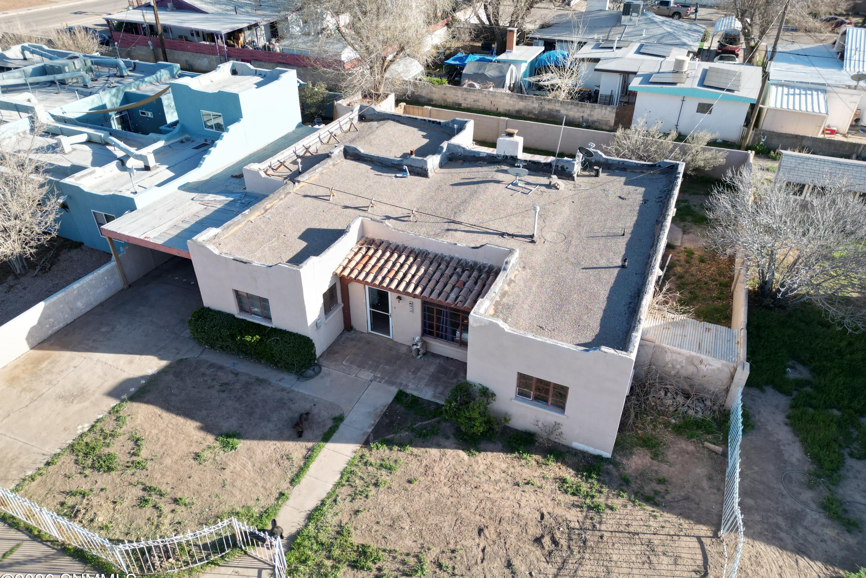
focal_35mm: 25
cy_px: 285
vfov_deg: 51.3
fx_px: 601
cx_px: 433
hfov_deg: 71.5
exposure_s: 1/1500
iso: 200
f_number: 1.7
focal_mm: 6.72
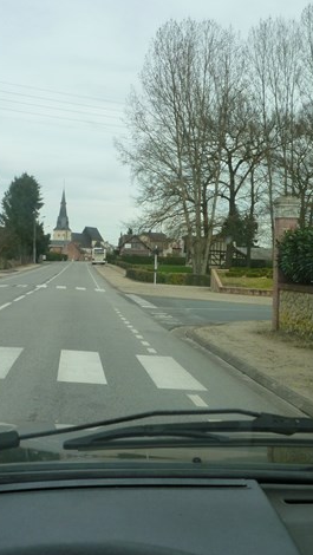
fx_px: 633
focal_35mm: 43
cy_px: 282
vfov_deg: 47.3
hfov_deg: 27.8
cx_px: 154
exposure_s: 1/400
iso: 125
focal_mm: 5.2
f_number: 3.3
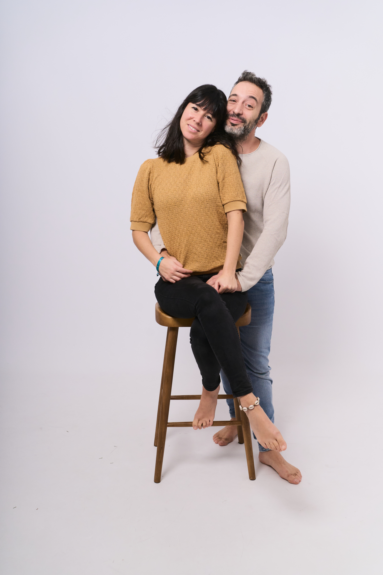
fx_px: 559
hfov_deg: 37.8
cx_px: 192
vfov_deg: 54.4
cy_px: 288
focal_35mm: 35
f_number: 6.3
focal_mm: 35
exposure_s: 1/250
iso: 500
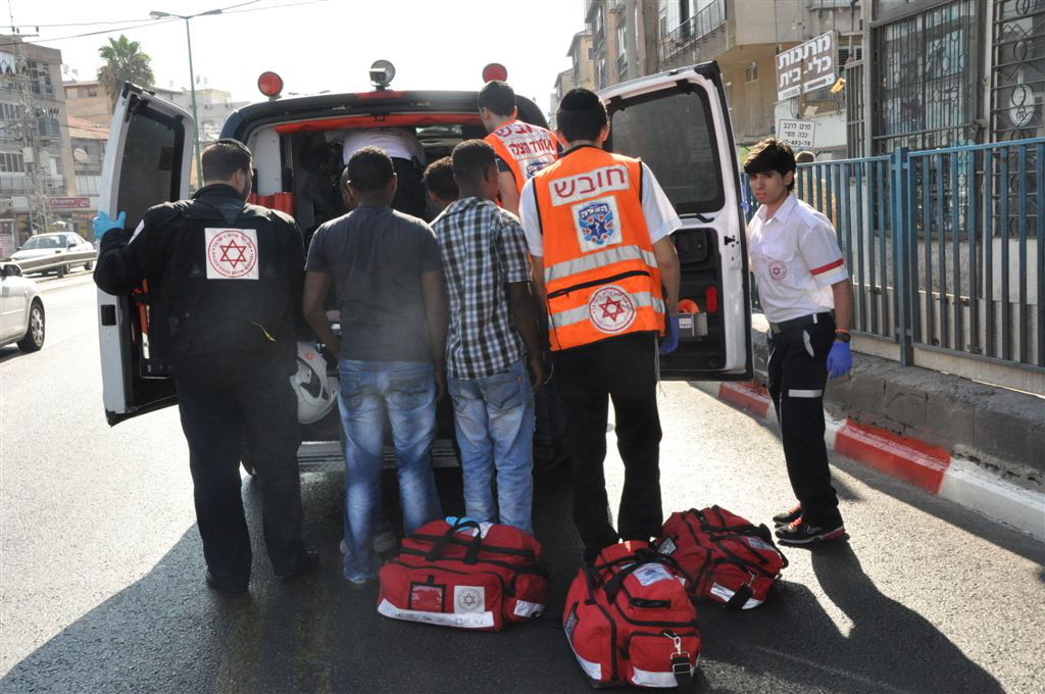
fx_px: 1131
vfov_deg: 34.1
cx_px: 522
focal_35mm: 39
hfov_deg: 49.6
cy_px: 347
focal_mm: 26
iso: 2000
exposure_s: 1/800
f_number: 14
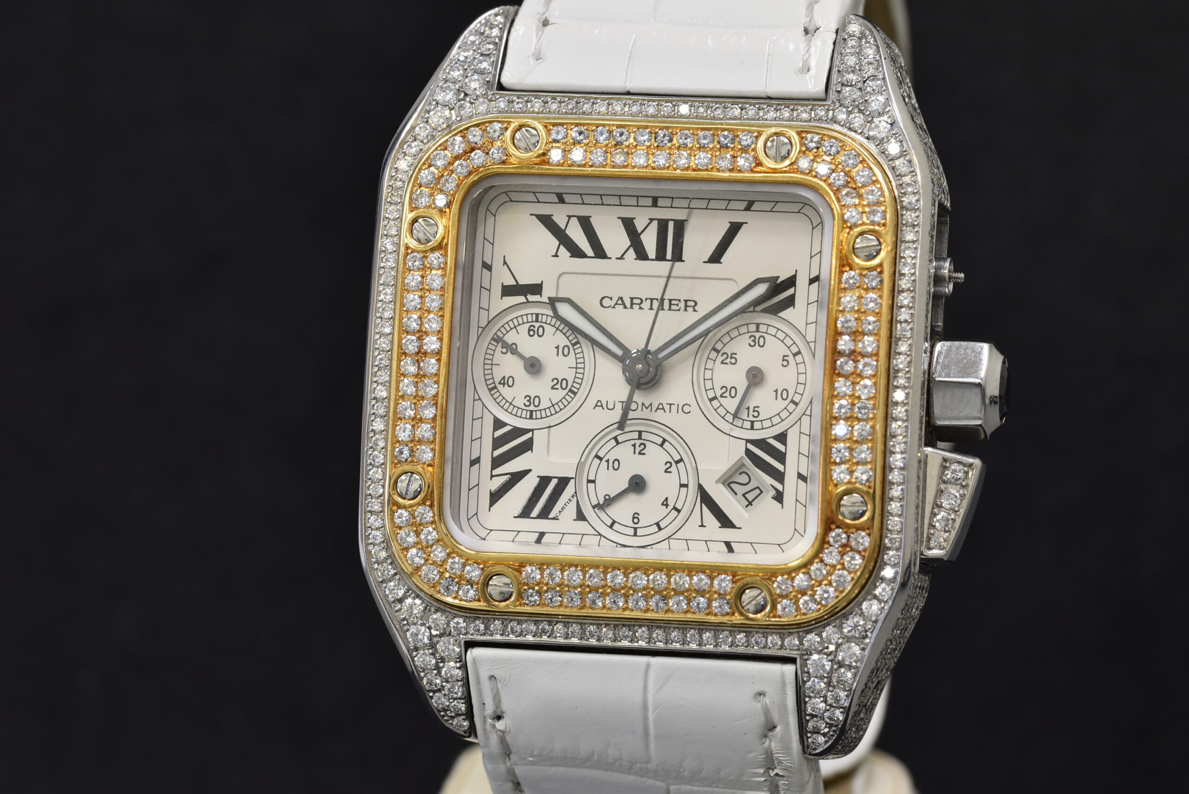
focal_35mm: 135
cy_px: 397
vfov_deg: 10.2
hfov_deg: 15.2
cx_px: 594
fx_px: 4462
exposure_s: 1/3
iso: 100
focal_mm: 90
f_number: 13
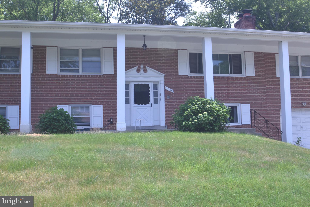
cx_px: 155
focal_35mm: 36
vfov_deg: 36.9
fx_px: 310
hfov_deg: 53.1
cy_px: 104
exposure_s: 1/60
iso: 250
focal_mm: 24
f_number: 13
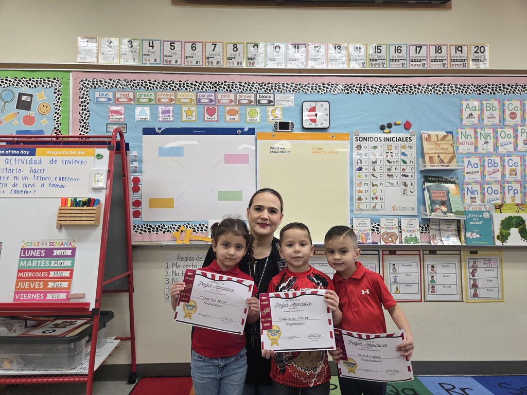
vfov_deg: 58.9
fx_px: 350
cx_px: 264
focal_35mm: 23
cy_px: 198
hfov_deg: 73.9
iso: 250
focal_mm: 5.4
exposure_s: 1/120
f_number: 1.8
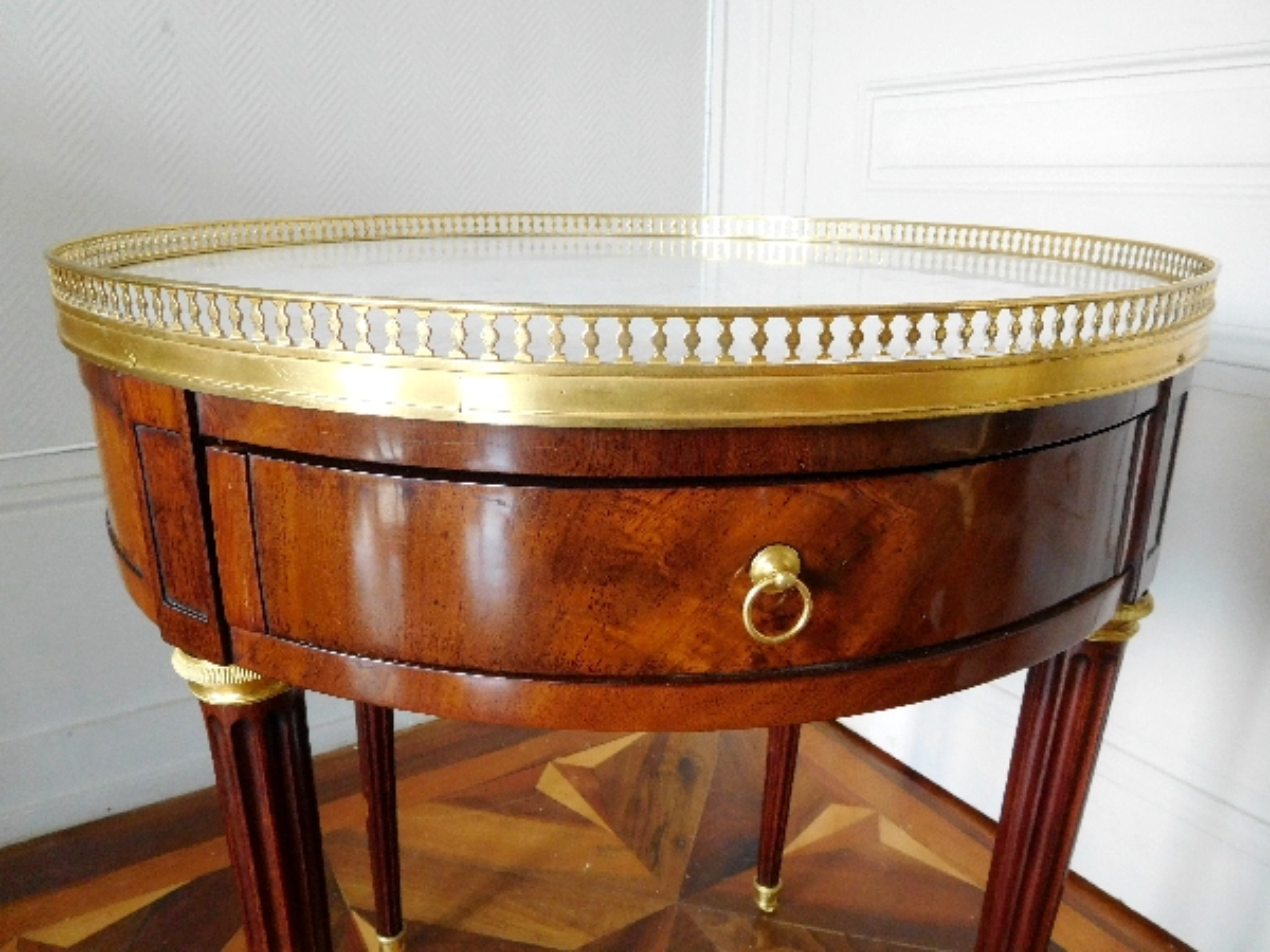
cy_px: 476
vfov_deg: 54.9
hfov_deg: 69.4
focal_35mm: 25
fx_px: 917
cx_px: 635
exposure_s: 1/13
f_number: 3.4
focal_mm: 4.5
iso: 400
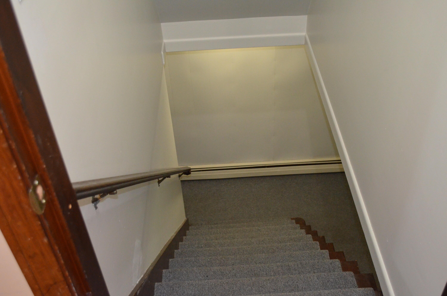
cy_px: 148
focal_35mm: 39
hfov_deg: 49.6
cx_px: 224
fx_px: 483
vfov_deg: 34.1
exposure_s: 1/60
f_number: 4.2
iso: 3200
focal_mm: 26
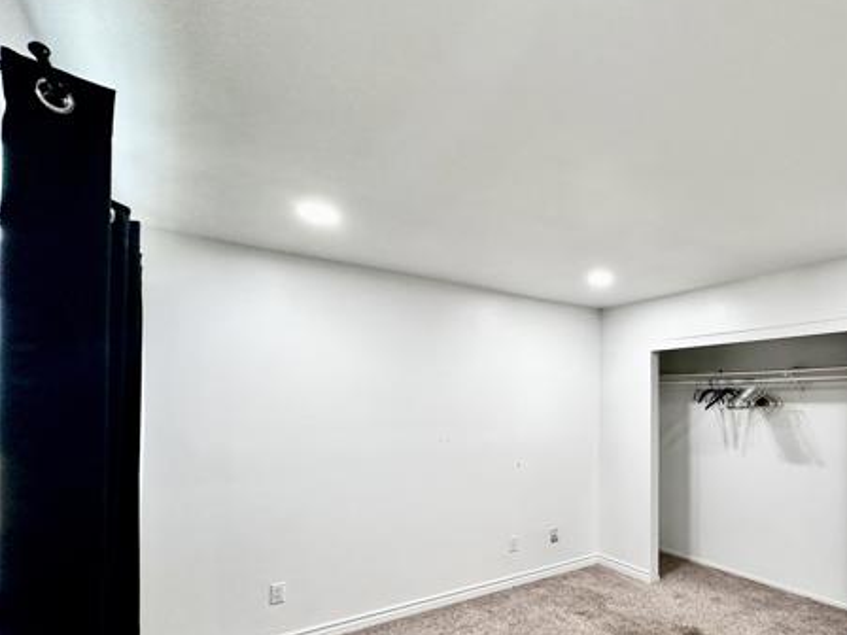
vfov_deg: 65.0
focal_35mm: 20
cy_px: 397
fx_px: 489
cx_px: 603
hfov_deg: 77.4
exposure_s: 1/120
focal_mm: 2.22
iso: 250
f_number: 2.2
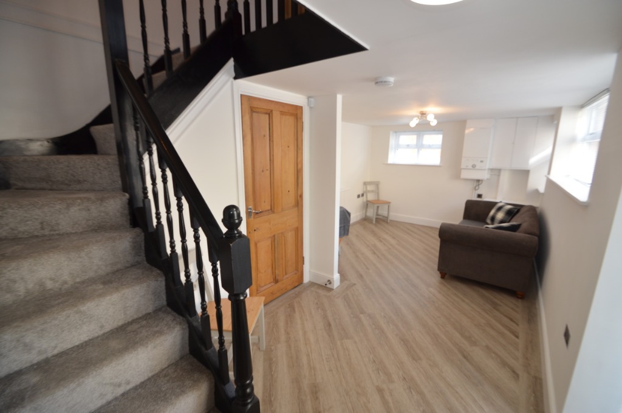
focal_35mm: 15
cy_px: 206
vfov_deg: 77.1
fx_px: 259
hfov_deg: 100.5
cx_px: 311
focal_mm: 10
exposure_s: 1/100
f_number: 3.5
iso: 400
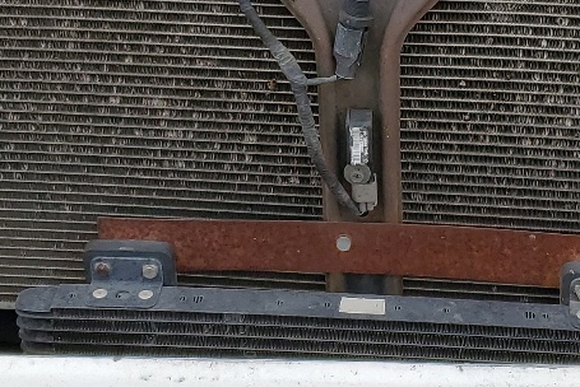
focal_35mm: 95
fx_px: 1531
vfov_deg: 14.3
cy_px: 66
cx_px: 352
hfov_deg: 21.4
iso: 50
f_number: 1.5
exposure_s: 1/2500
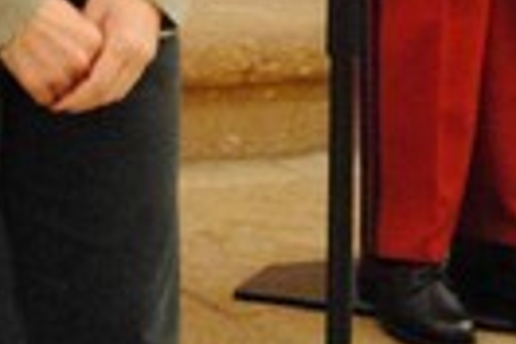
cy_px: -414
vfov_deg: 3.7
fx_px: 5231
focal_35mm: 365
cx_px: -250
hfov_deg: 5.6
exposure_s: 1/20
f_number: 2.8
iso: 1600
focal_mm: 40
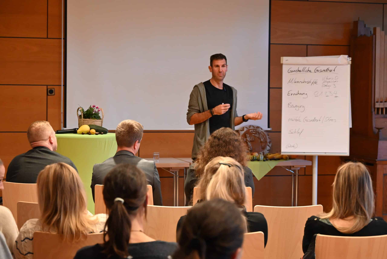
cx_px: 194
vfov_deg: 15.4
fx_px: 957
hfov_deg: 22.9
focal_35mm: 89
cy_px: 130
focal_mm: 89
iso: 4500
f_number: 6.3
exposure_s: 1/60
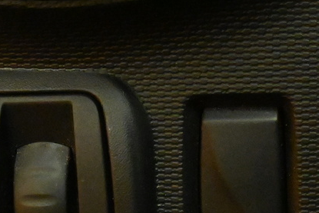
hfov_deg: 12.8
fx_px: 1427
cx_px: 146
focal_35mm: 161
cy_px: 343
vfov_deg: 8.3
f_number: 11
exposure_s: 1/40
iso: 10000
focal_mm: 27.5
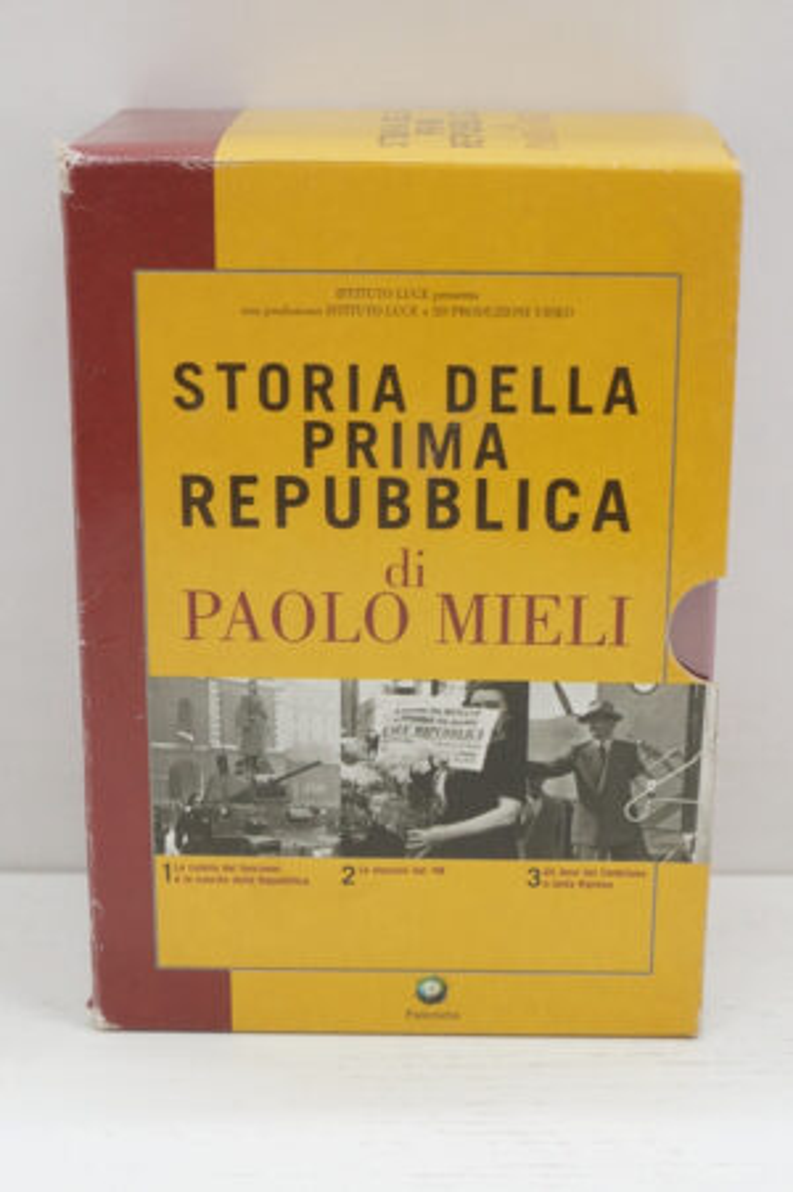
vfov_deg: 57.3
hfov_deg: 39.9
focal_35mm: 33
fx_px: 1092
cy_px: 596
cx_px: 396
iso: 800
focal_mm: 22
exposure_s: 1/60
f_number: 4.5
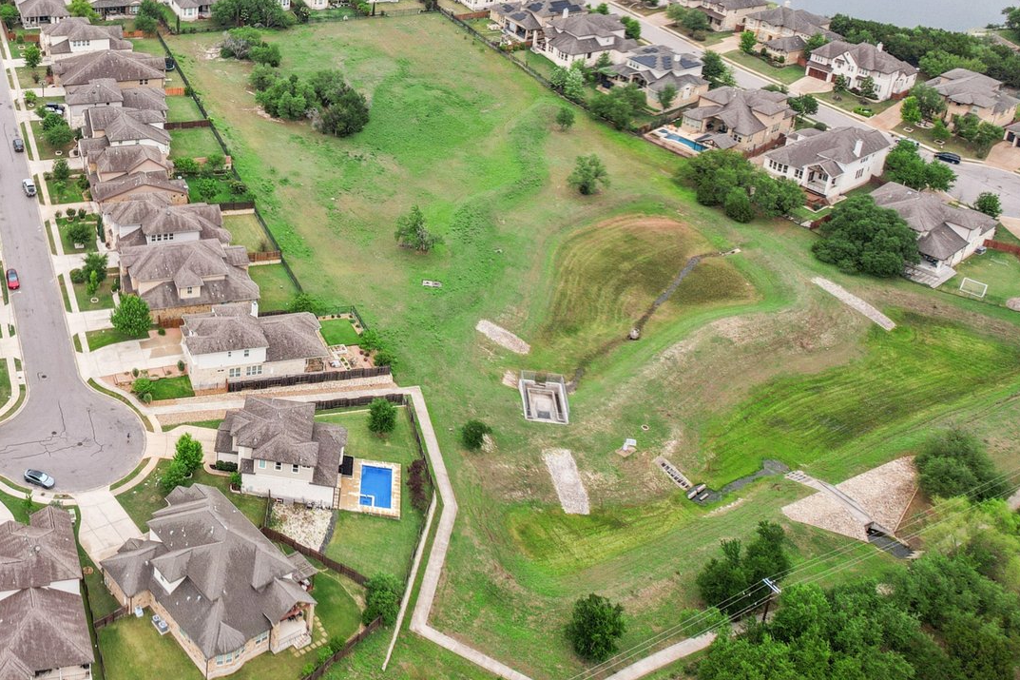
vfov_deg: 30.9
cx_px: 105
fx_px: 1190
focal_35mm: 42
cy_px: 113
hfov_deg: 42.6
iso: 100
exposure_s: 1/1000
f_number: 2.8
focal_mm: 8.4
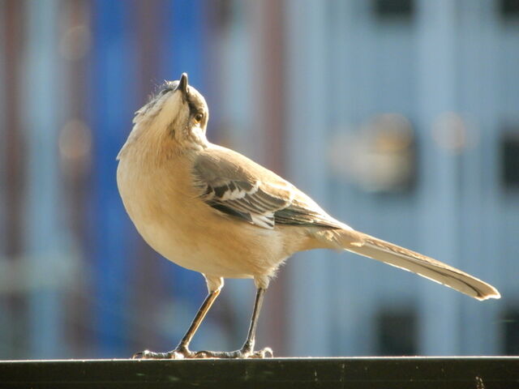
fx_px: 9745
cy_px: 194
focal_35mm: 650
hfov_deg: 3.1
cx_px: 260
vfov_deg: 2.3
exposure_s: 1/100
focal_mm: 116
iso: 400
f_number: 6.9
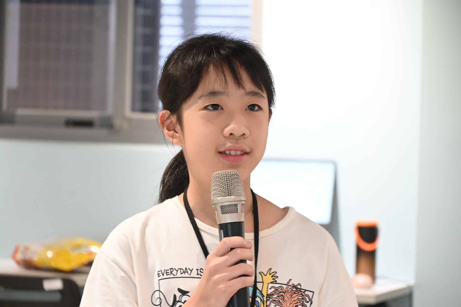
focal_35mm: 165
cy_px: 154
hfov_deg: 12.5
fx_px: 2113
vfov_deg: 8.3
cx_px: 230
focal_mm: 110
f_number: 6
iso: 3200
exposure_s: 1/60
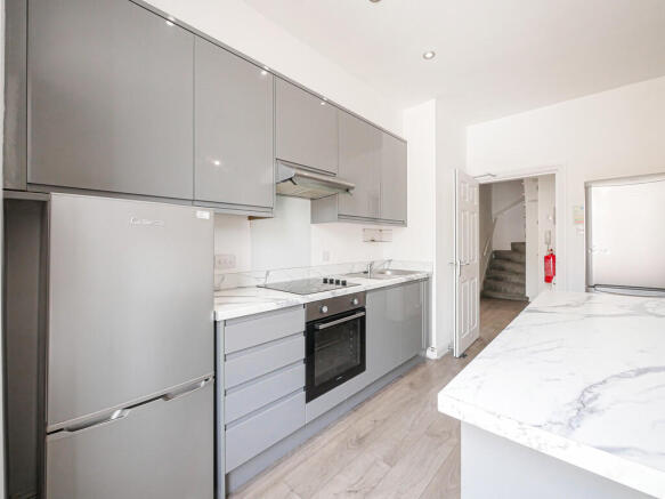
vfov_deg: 85.7
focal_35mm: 14
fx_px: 269
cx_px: 332
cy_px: 250
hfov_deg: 102.1
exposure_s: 1/60
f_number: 4
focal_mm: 7
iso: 640
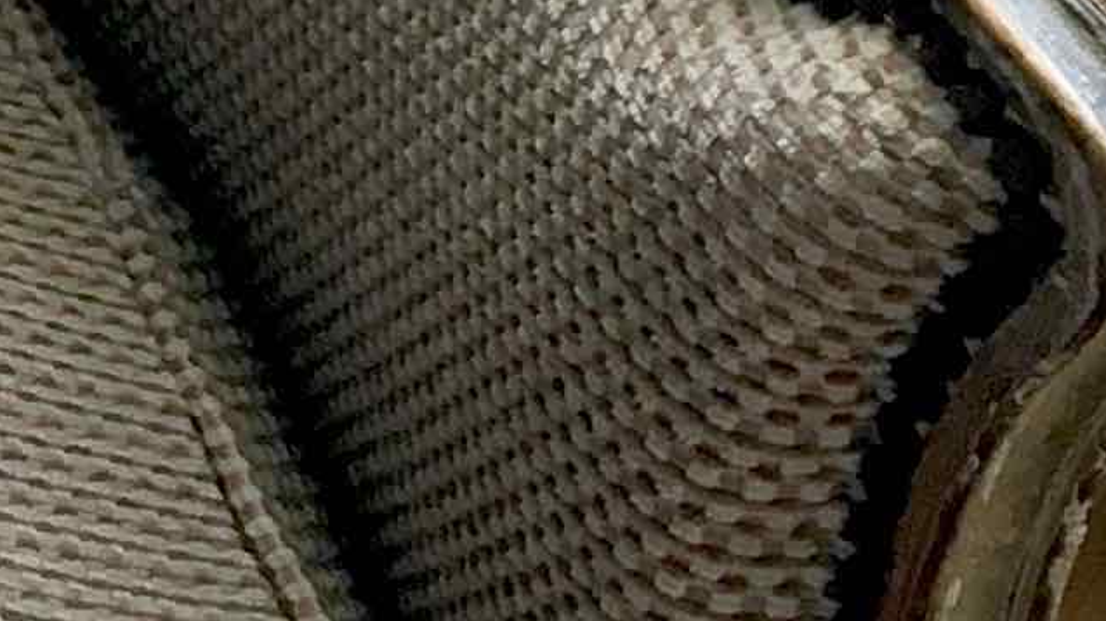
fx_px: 5864
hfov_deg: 9.8
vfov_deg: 6.0
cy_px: -69
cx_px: -1269
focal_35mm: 200
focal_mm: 4.15
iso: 40
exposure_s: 1/33
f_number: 2.2
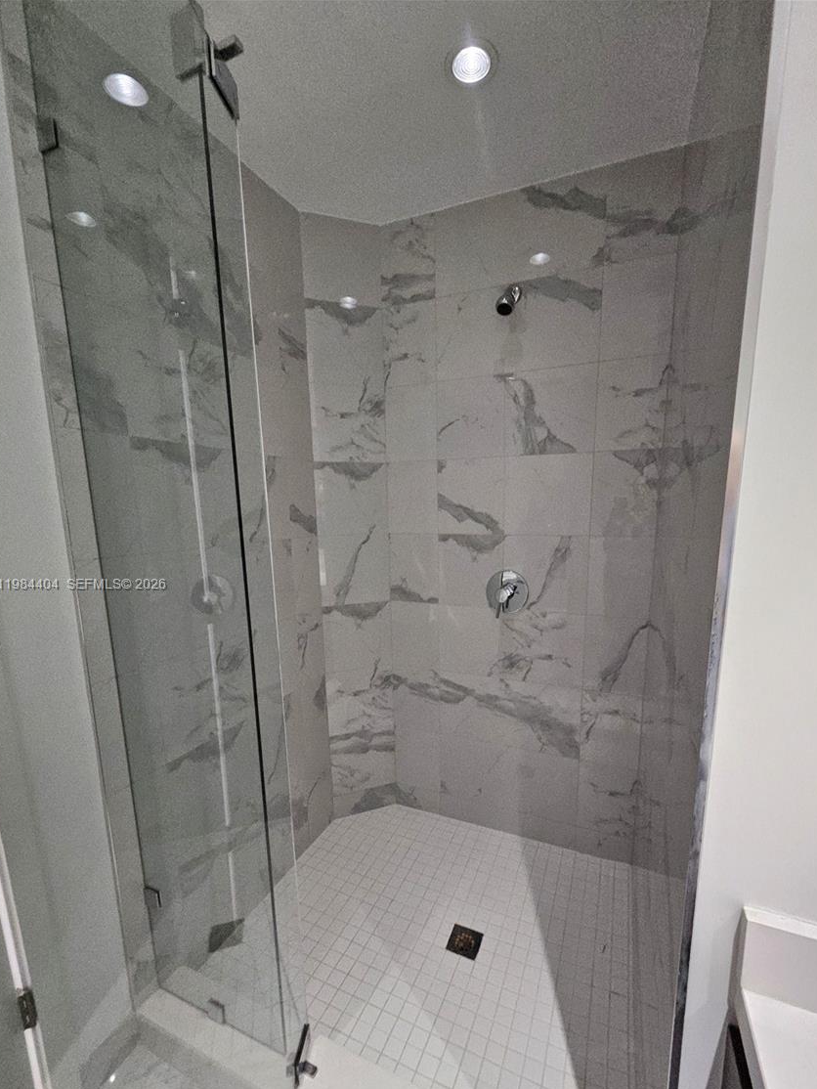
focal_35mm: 14
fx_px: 440
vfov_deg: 101.9
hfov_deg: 85.7
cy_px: 586
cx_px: 425
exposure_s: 1/30
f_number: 2.2
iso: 320
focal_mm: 1.74
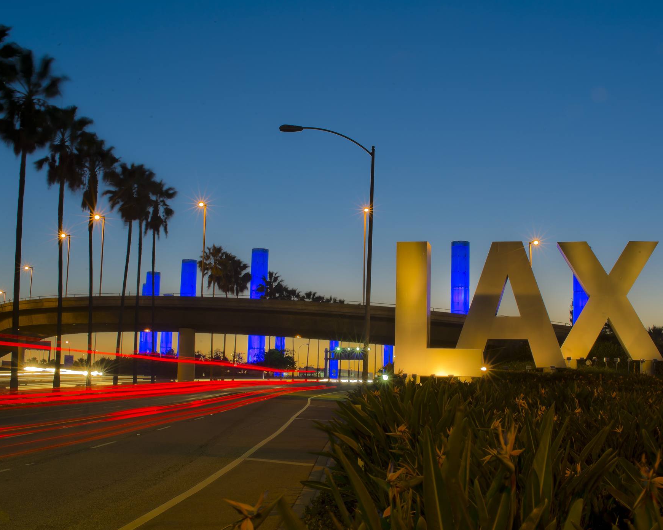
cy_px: 266
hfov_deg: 45.8
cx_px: 320
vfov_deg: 37.3
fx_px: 785
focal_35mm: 40
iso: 100
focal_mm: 35
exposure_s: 12
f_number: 22
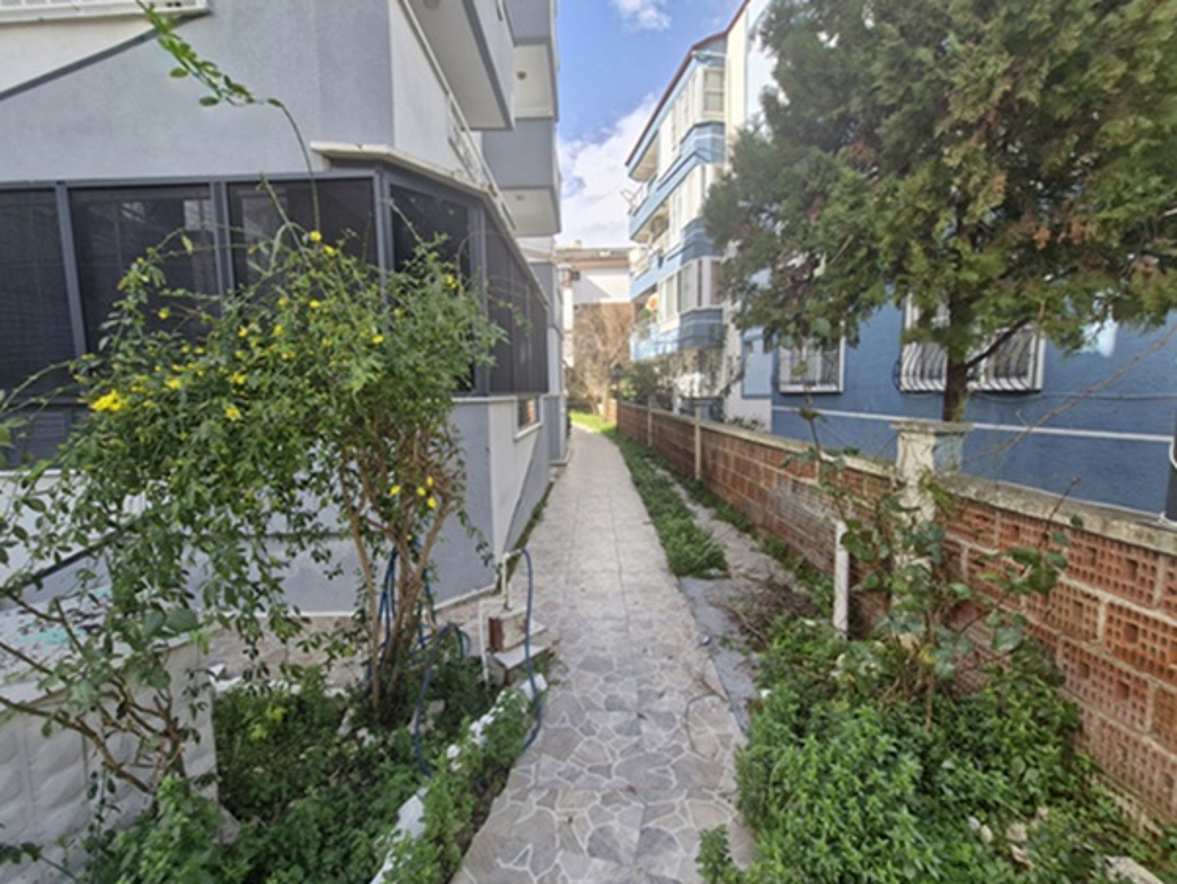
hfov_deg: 102.0
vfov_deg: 85.7
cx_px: 564
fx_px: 476
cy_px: 460
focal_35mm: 14
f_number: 2.2
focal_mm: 1.74
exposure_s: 1/461
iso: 50
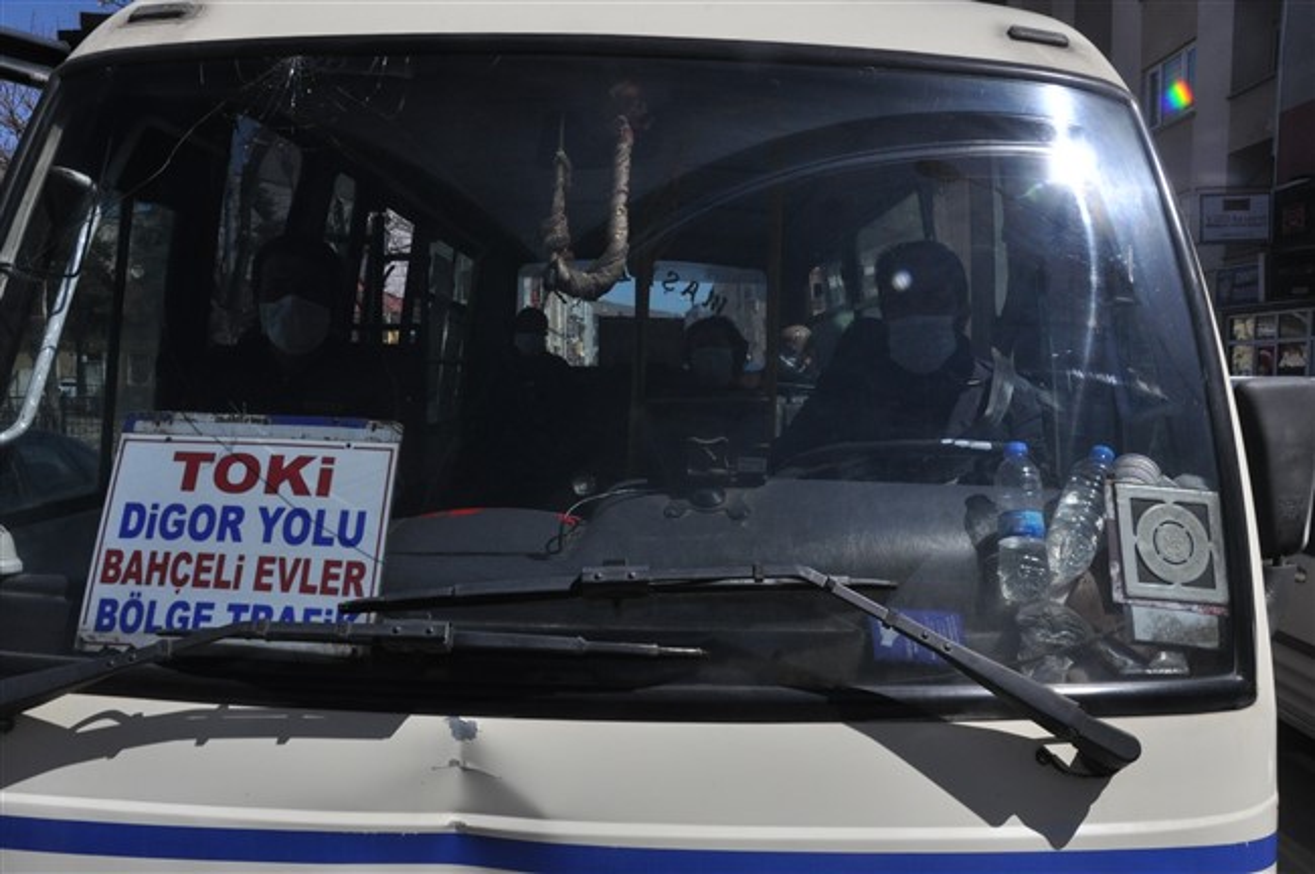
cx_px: 658
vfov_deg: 39.9
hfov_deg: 57.3
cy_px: 437
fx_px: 1204
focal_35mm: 33
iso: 800
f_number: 16
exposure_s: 1/1000
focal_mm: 22
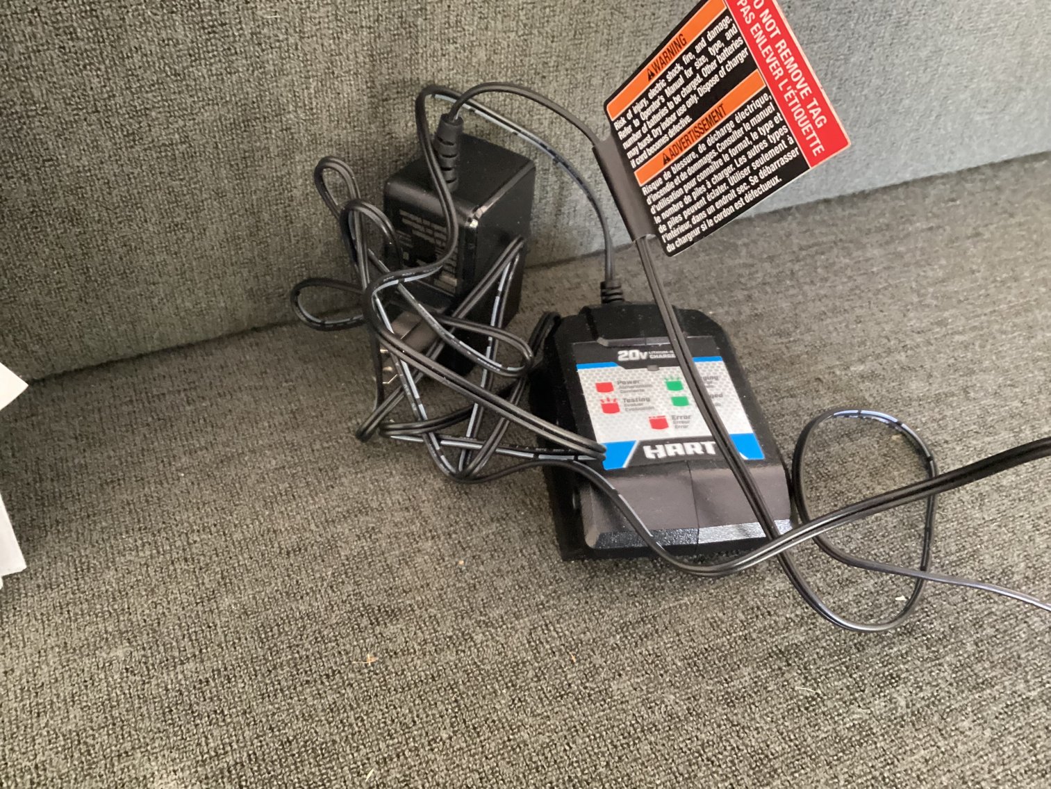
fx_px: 941
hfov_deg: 58.3
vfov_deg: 45.4
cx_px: 526
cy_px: 394
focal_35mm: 31
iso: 800
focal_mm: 3.3
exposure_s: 1/30
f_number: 2.4
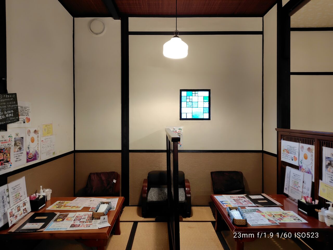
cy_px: 125
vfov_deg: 58.9
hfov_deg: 73.9
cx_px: 166
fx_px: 221
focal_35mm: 23
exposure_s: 1/60
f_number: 1.9
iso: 523
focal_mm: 5.6
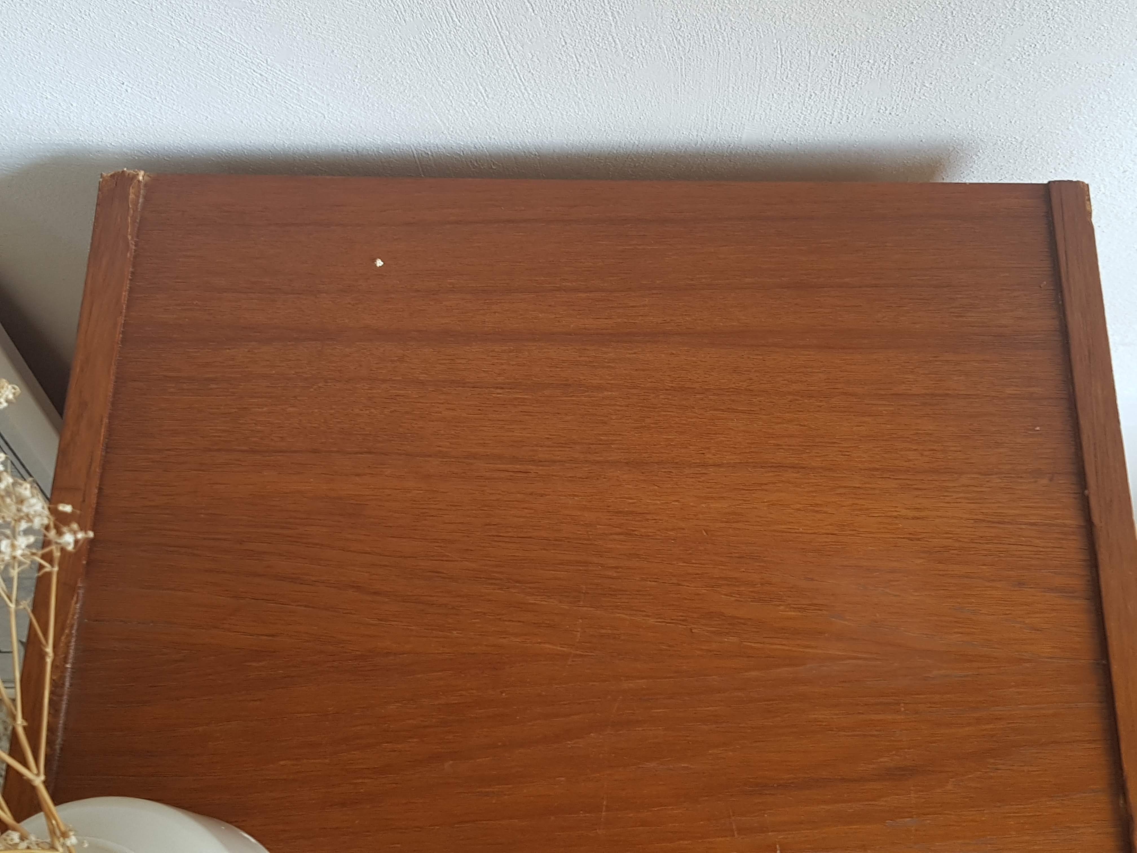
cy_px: 426
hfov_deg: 67.3
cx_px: 568
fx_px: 854
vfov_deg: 53.1
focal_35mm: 26
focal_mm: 4.2
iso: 64
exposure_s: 1/50
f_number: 1.7
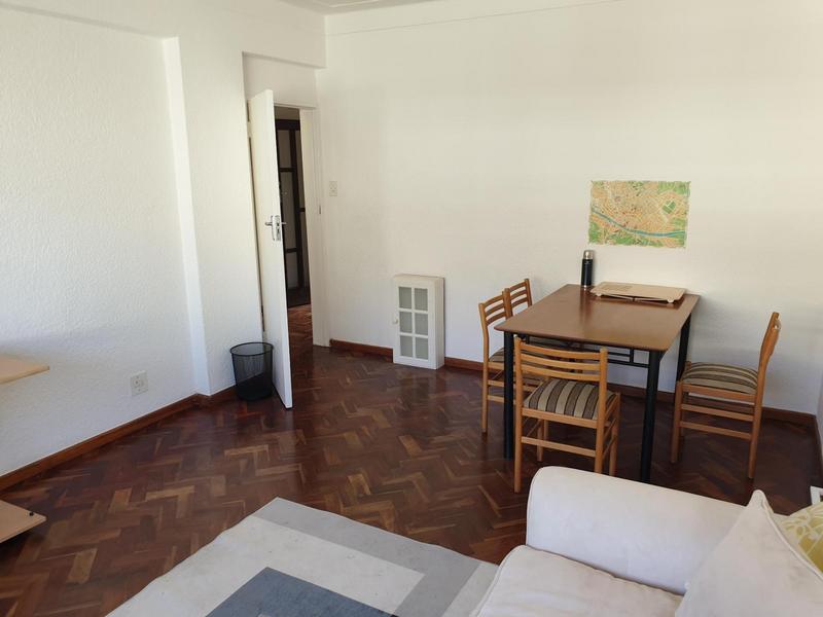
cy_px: 308
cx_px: 412
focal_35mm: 26
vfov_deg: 53.1
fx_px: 618
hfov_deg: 67.3
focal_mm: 4.3
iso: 64
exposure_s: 1/50
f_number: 2.4
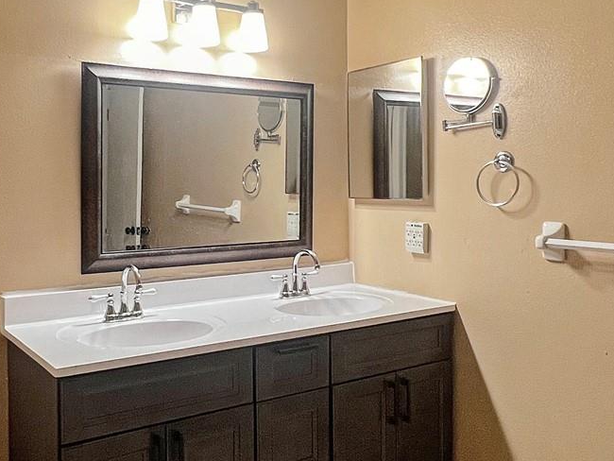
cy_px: 242
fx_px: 568
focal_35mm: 32
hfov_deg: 55.4
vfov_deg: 44.2
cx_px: 197
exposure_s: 1/120
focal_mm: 1.57
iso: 160
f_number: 1.8
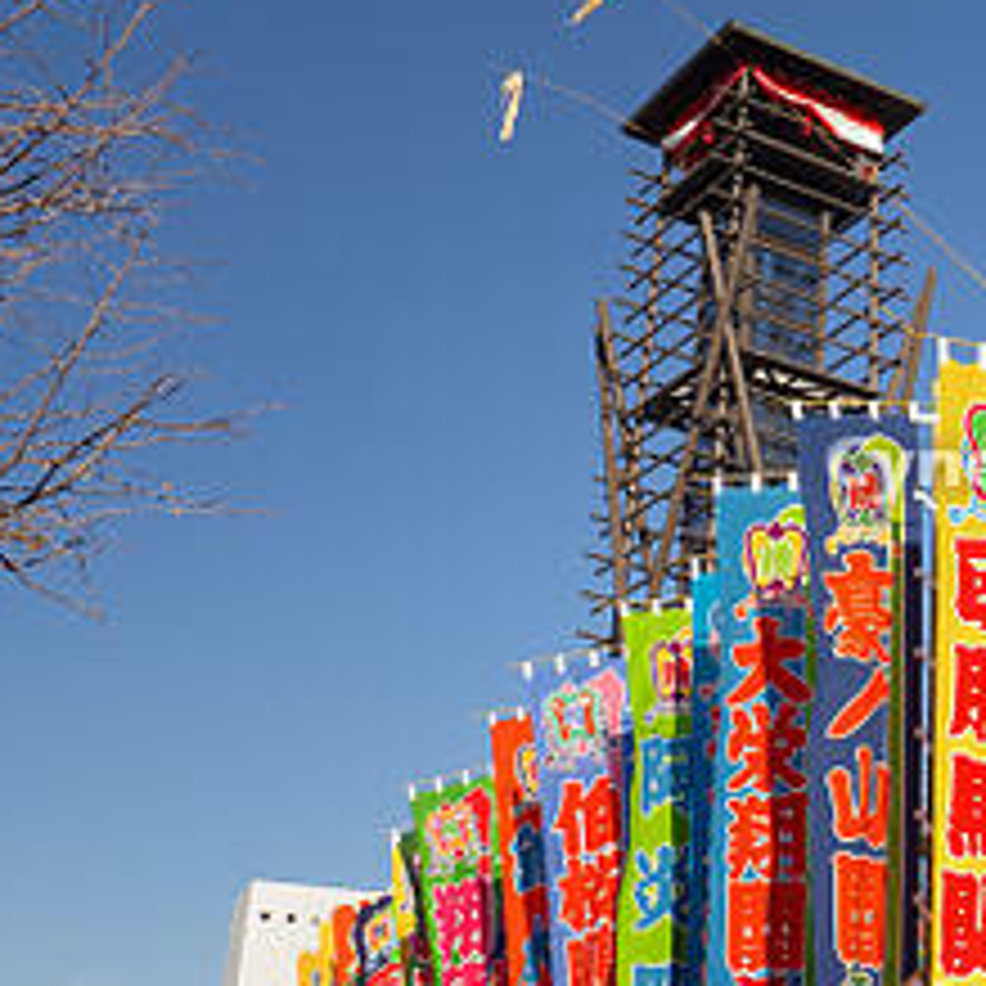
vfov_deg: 29.5
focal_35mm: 58
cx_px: 1076
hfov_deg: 27.2
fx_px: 1869
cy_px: 450
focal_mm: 12
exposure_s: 1/500
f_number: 4
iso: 200
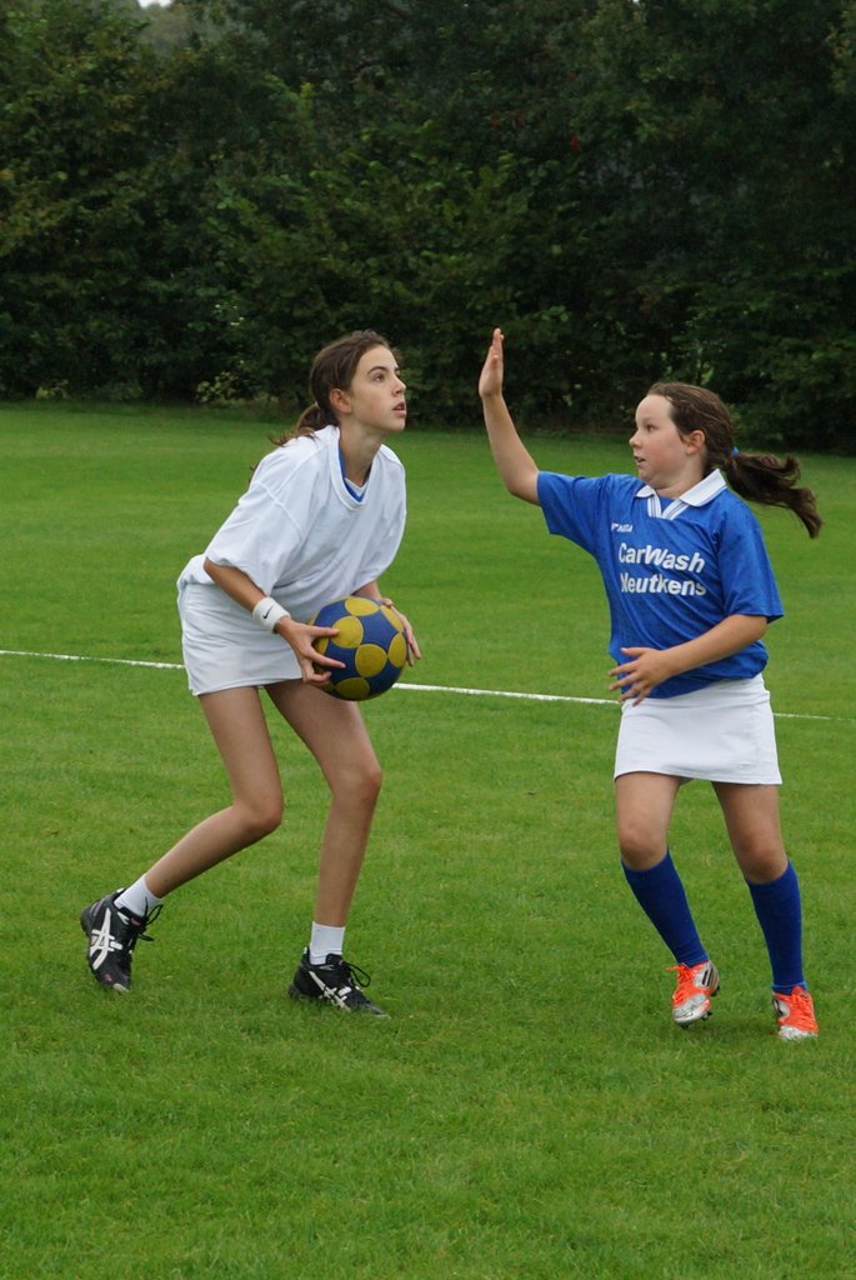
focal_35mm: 75
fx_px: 2668
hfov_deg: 18.2
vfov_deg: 27.0
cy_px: 640
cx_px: 428
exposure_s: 1/500
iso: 320
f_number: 4
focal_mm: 50
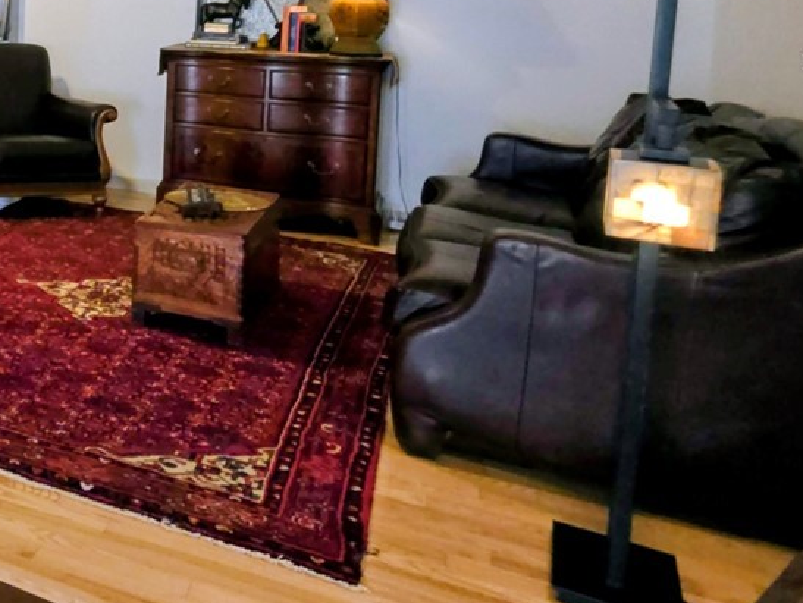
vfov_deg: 35.5
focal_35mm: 38
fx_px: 882
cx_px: -235
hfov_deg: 34.7
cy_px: 60
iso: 250
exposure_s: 1/30
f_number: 1.9
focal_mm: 2.2
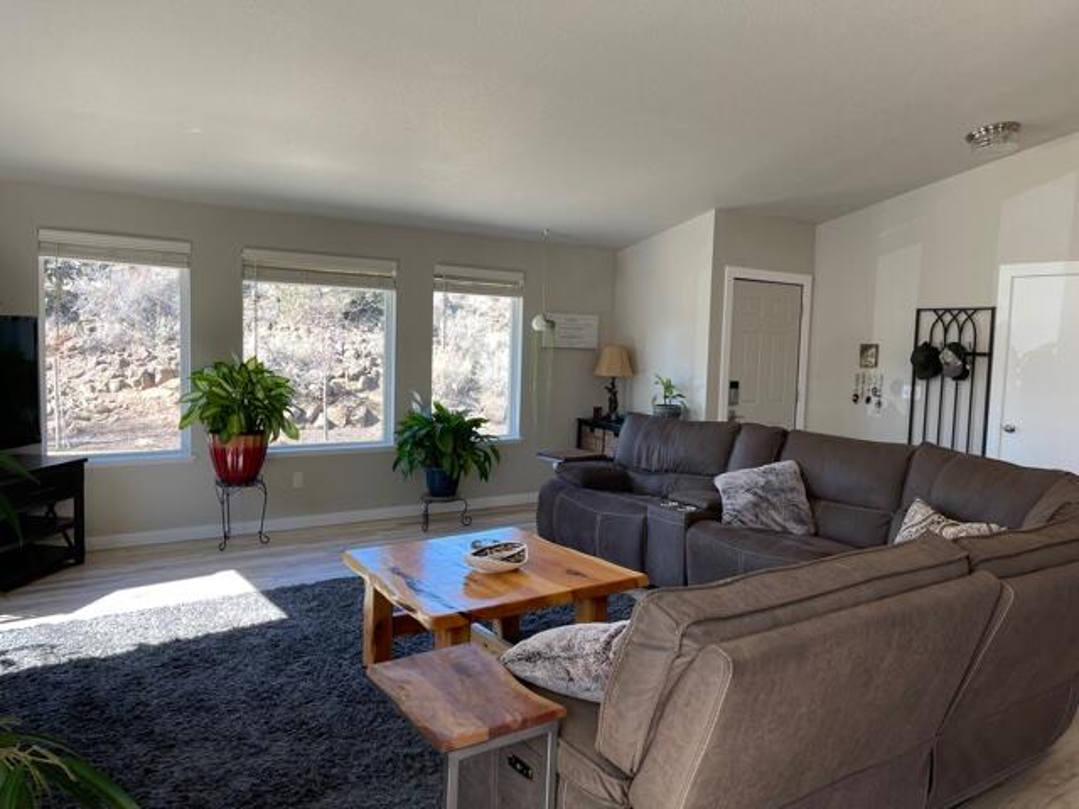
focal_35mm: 26
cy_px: 404
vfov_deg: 53.1
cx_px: 540
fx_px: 810
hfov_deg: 67.3
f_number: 1.6
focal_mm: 5.1
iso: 40
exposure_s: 1/120
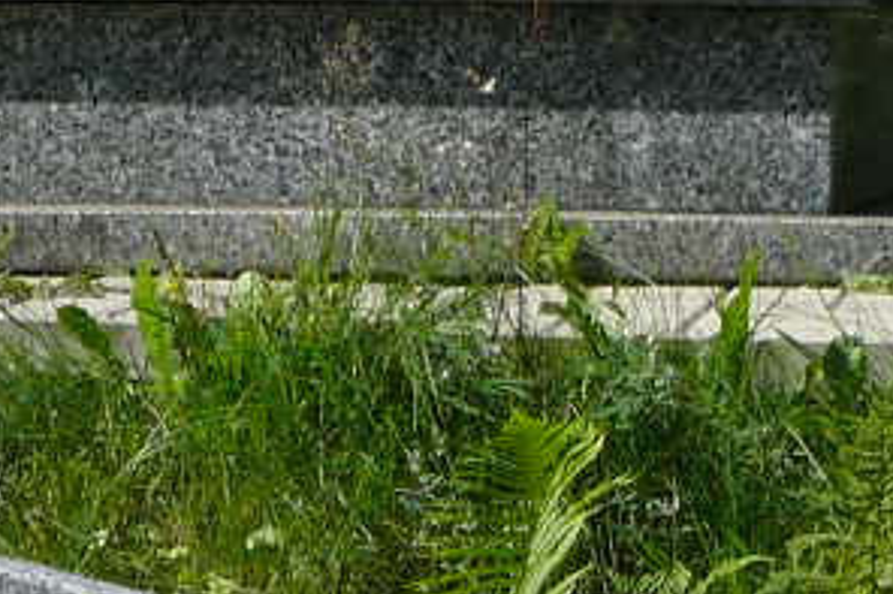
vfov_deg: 6.6
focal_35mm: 197
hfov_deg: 10.4
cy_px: 1514
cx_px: 323
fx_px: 4884
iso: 100
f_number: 5.6
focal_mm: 7.4
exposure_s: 1/400
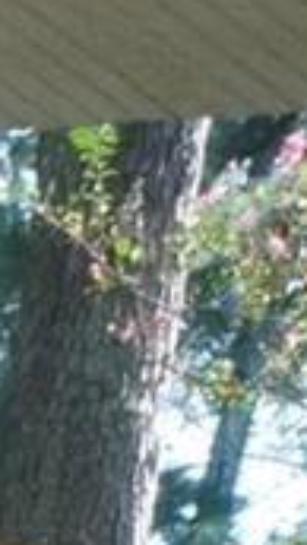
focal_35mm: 250
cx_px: -1826
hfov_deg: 3.7
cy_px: 2033
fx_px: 3611
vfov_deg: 7.0
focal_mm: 20
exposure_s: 1/500
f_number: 10
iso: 5000
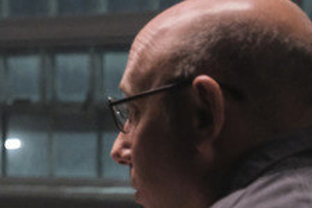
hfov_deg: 9.4
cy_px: 315
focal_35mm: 216
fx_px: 1871
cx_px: -92
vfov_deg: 6.3
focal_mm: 41.4
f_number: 2.8
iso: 6400
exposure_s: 1/125
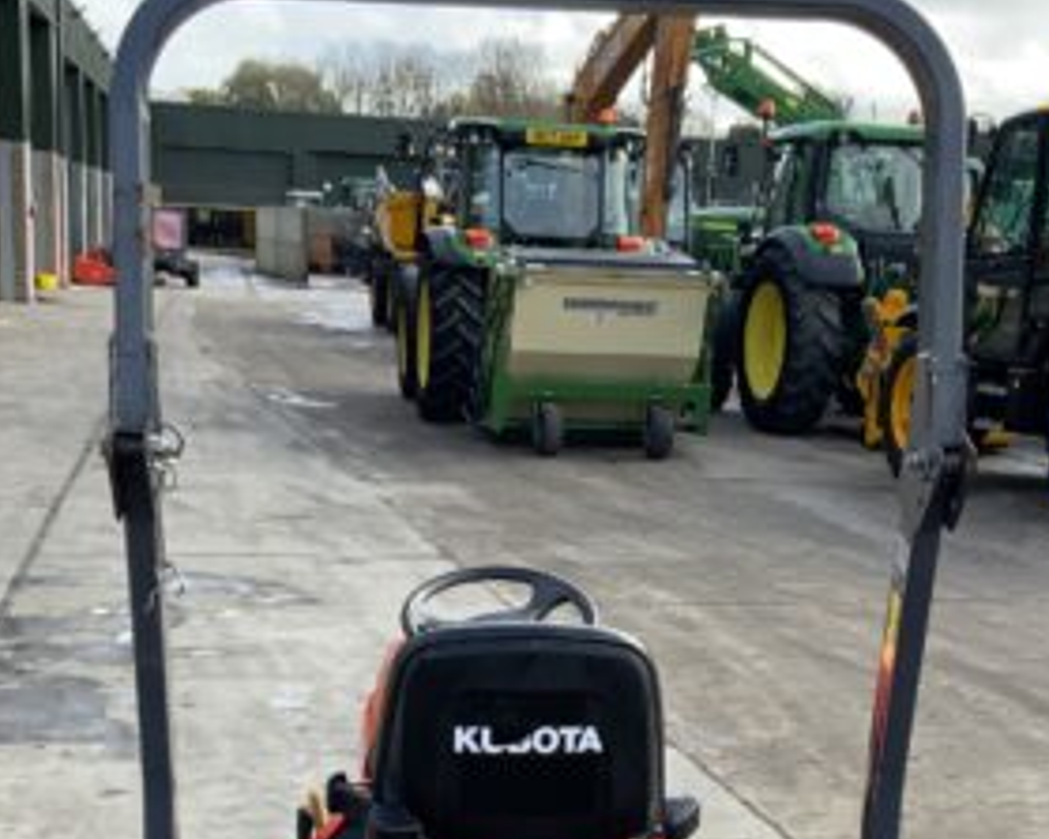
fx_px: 2017
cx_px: 617
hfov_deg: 29.1
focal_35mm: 65
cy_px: 749
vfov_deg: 22.9
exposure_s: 1/342
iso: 16
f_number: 1.8
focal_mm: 3
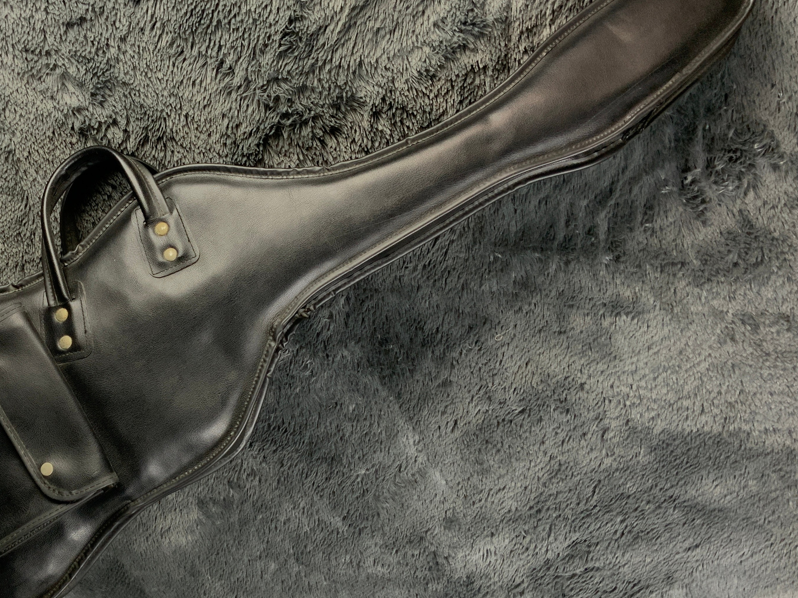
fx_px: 991
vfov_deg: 33.6
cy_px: 323
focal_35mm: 43
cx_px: 255
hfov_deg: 43.1
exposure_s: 1/60
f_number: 1.8
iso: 100
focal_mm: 3
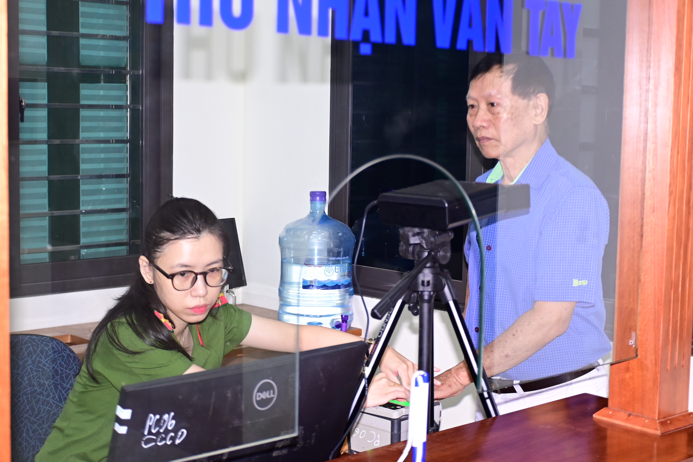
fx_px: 1097
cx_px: 346
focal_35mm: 57
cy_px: 231
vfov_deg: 23.8
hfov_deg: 35.1
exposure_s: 1/200
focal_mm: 38
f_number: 4.2
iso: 800
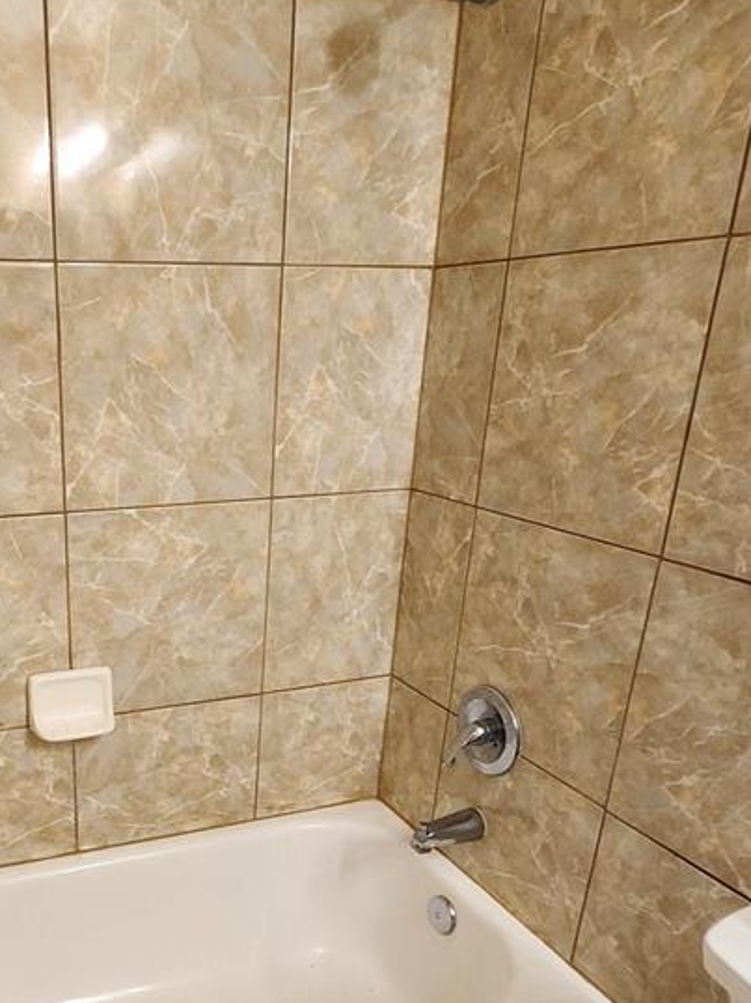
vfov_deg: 60.0
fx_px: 840
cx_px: 147
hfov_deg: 45.7
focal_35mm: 29
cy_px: 684
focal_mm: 1.74
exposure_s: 1/60
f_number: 2.2
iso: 200
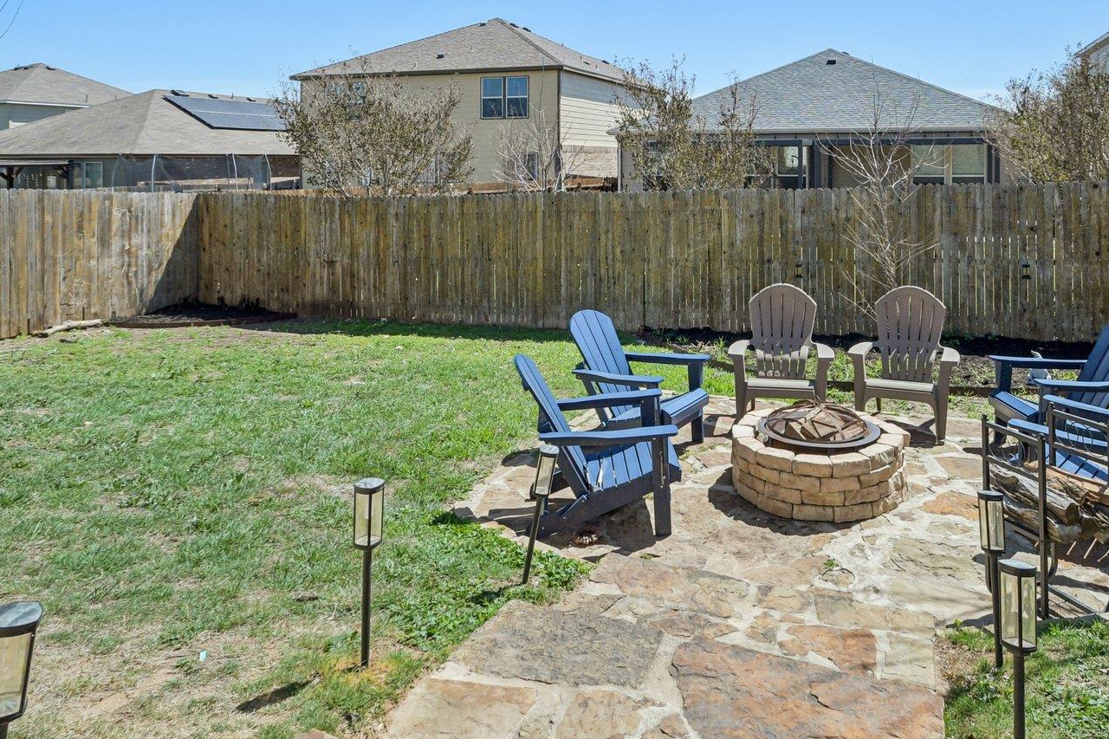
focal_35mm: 24
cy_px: 164
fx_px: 739
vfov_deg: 50.4
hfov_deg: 72.9
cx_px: 668
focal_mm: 10
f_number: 8
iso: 400
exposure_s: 1/640
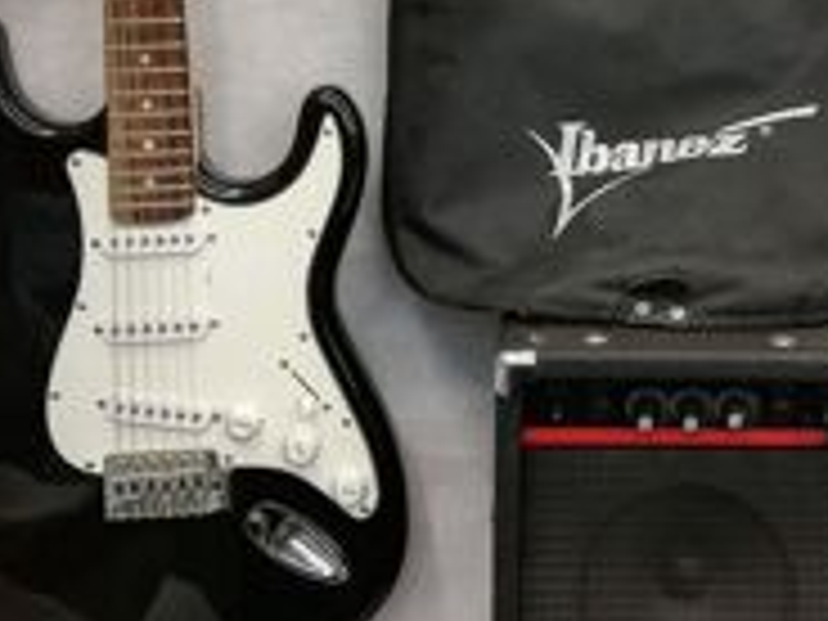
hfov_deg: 28.2
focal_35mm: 68
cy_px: -36
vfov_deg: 20.7
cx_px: 608
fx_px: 1627
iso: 125
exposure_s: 1/33.3
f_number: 2.2
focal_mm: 3.81
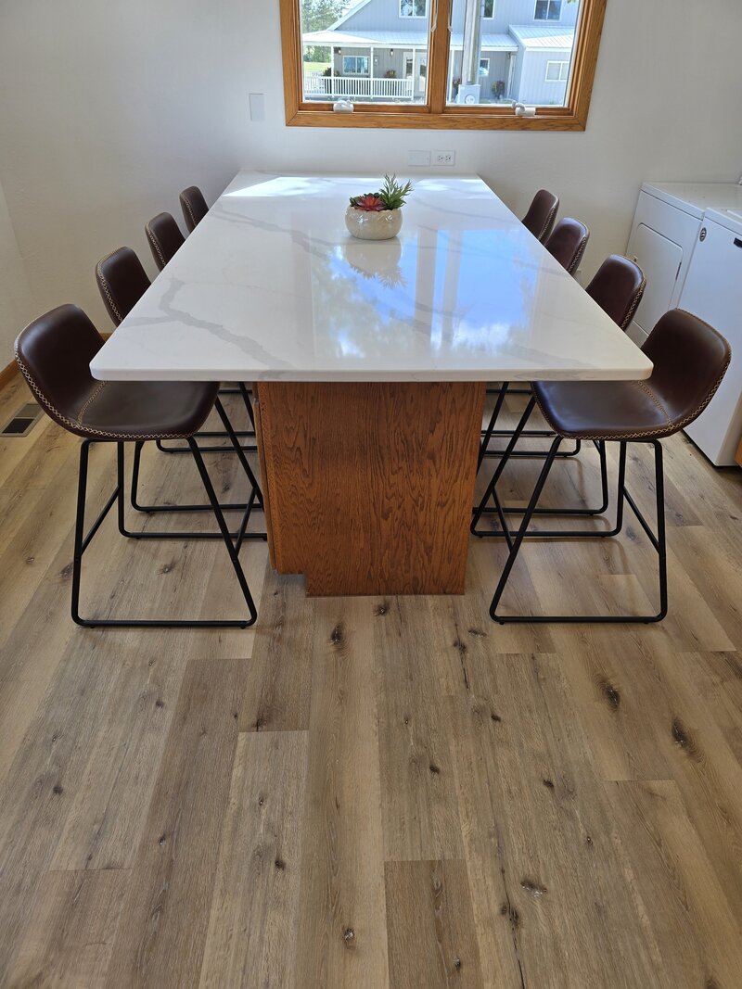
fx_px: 657
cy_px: 494
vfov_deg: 73.9
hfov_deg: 58.9
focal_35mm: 23
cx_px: 371
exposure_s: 1/120
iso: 20
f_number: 1.7
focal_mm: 6.3
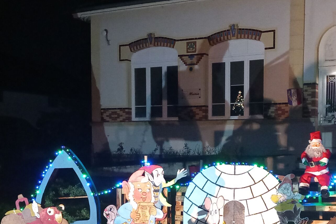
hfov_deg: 35.3
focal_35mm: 56
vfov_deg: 24.0
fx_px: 523
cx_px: 222
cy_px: 157
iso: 800
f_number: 1.8
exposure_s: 1/14.3
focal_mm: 4
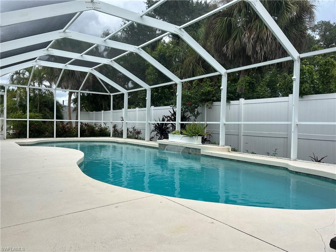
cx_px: 168
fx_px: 252
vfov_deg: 53.1
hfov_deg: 67.3
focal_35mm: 26
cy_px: 126
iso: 50
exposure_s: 1/2252
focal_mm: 5.7
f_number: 1.5
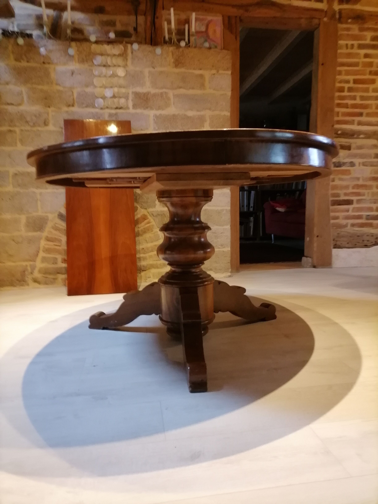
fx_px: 379
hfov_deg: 53.1
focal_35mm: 26
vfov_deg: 67.3
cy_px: 252
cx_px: 189
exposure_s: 1/33.3
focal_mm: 5.4
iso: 640
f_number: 1.8
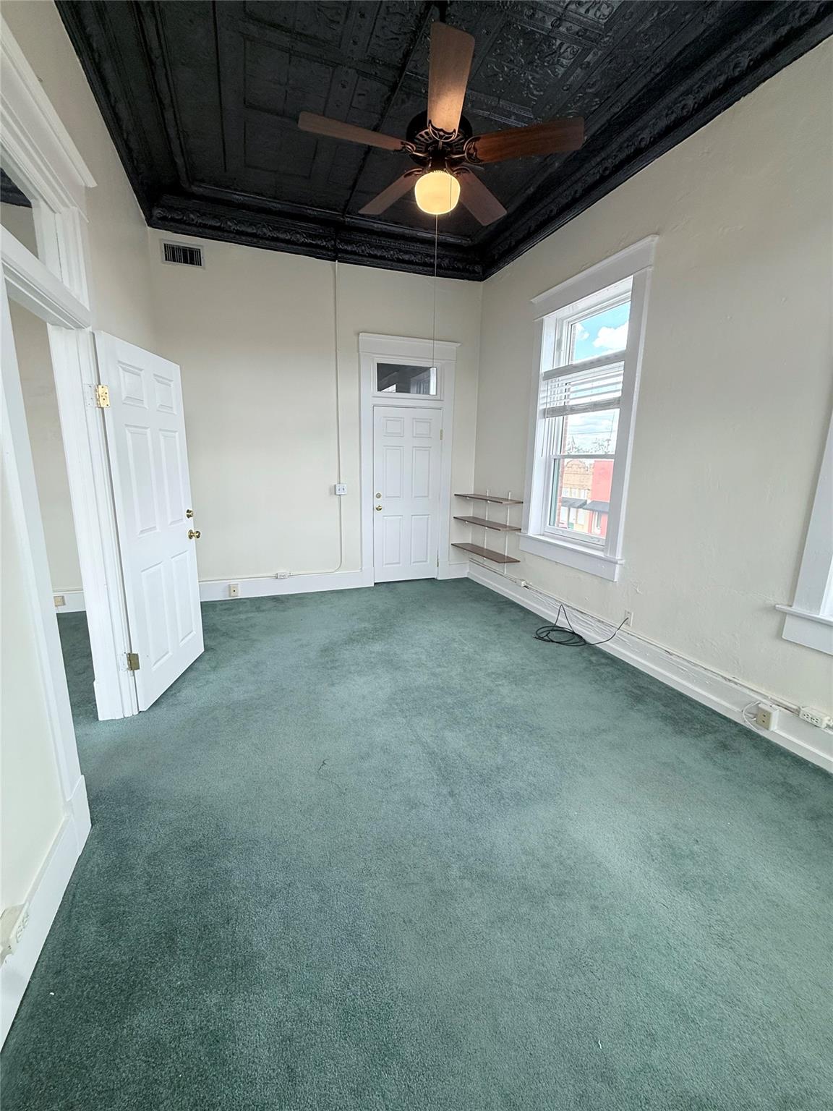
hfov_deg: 85.7
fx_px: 449
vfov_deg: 102.1
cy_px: 556
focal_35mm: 14
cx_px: 416
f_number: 2.2
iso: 100
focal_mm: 2.22
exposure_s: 1/120
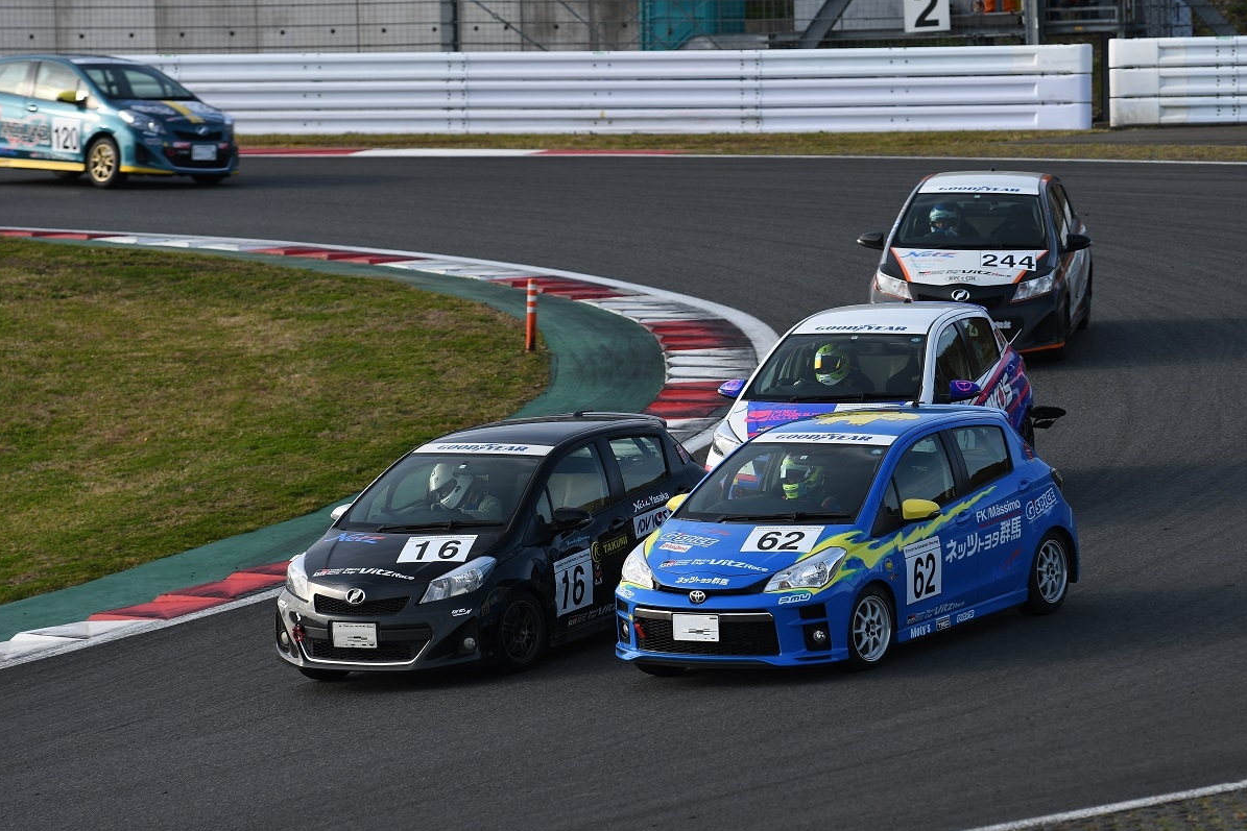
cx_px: 623
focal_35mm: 234
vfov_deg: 5.9
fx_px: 8089
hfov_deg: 8.8
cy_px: 416
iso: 100
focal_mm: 155
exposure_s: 1/640
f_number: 4
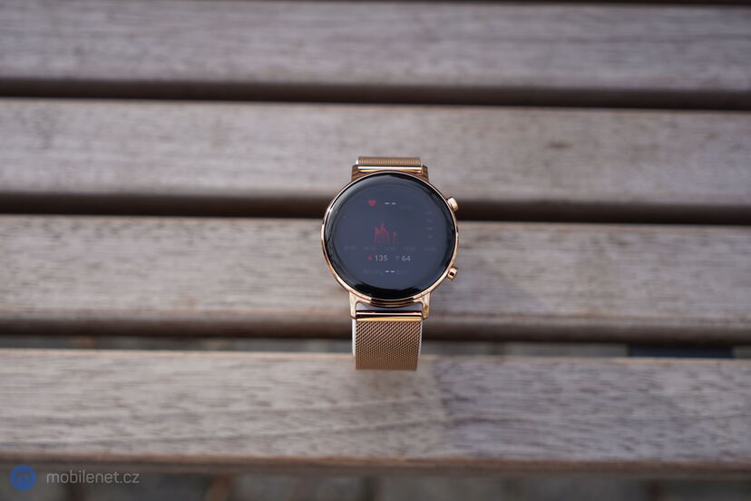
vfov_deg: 27.5
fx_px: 1022
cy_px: 250
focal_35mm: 49
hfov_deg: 40.3
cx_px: 376
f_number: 4.5
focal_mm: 49
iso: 100
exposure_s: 1/200
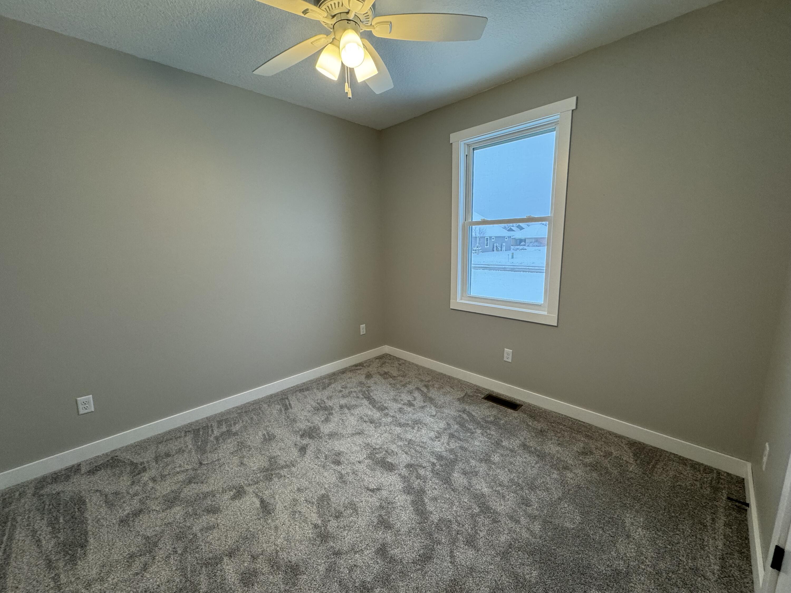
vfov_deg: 85.7
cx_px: 396
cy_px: 296
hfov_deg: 102.1
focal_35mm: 14
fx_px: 320
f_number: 2.2
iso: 200
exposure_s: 1/120
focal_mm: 2.22
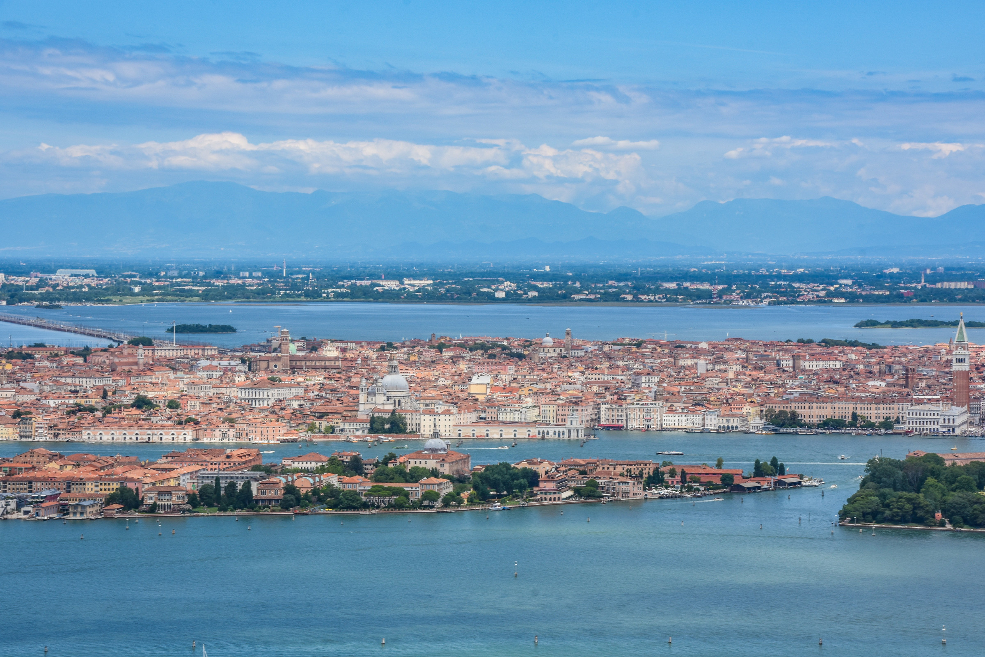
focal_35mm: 112
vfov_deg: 12.2
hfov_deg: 18.2
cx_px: 492
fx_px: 3078
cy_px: 328
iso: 200
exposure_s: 1/200
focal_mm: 75
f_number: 16
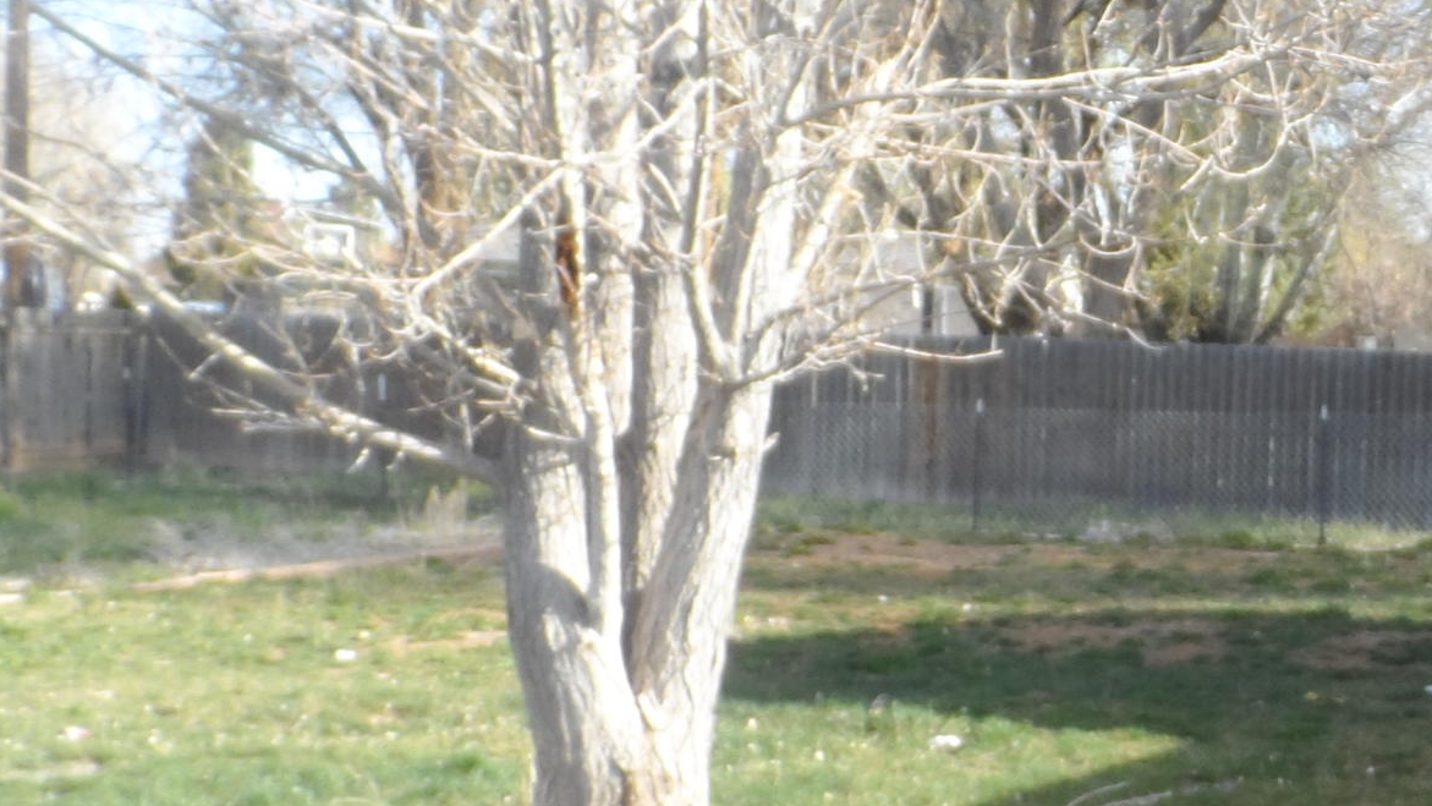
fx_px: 2544
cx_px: 1263
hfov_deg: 30.2
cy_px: 530
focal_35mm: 67
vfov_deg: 18.0
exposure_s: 1/125
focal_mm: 4
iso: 80
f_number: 3.2
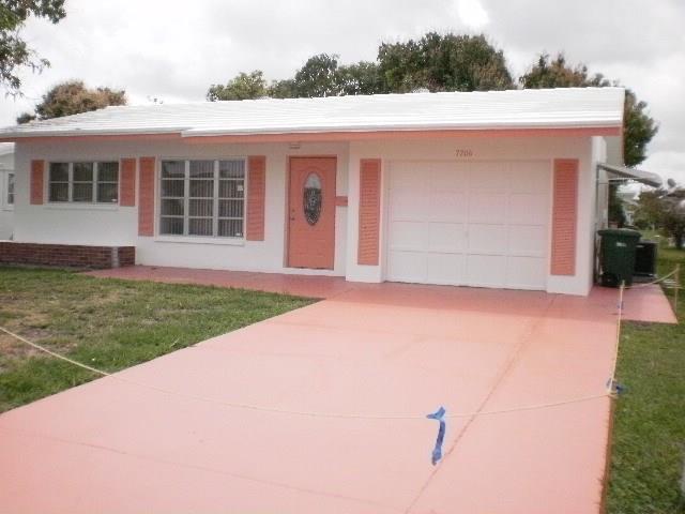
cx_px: 342
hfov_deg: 51.4
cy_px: 257
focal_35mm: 36
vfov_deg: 39.7
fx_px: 712
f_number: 4.6
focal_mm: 6.3
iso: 400
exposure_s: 1/2000
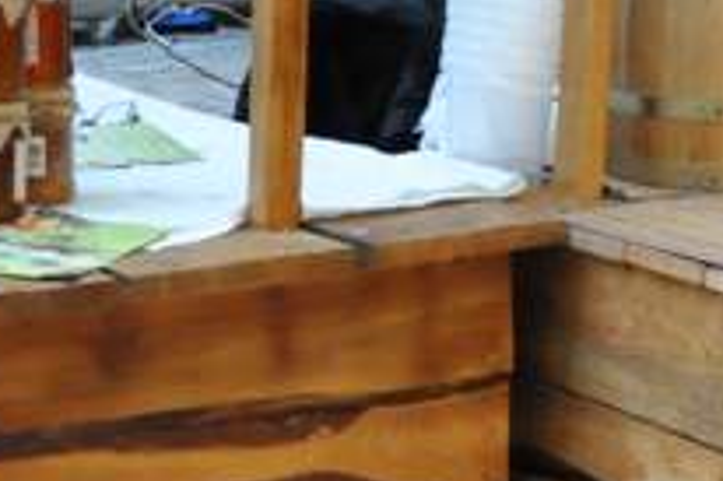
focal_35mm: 134
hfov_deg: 15.1
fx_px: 2689
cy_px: -53
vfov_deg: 10.1
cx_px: 677
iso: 2000
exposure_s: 1/125
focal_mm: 18
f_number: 3.5
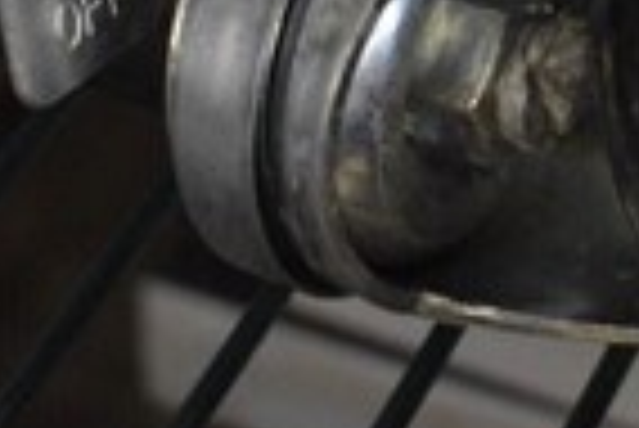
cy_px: -315
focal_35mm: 142
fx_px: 2523
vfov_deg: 9.3
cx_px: 832
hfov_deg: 13.9
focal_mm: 22
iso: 2800
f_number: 3.8
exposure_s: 1/125
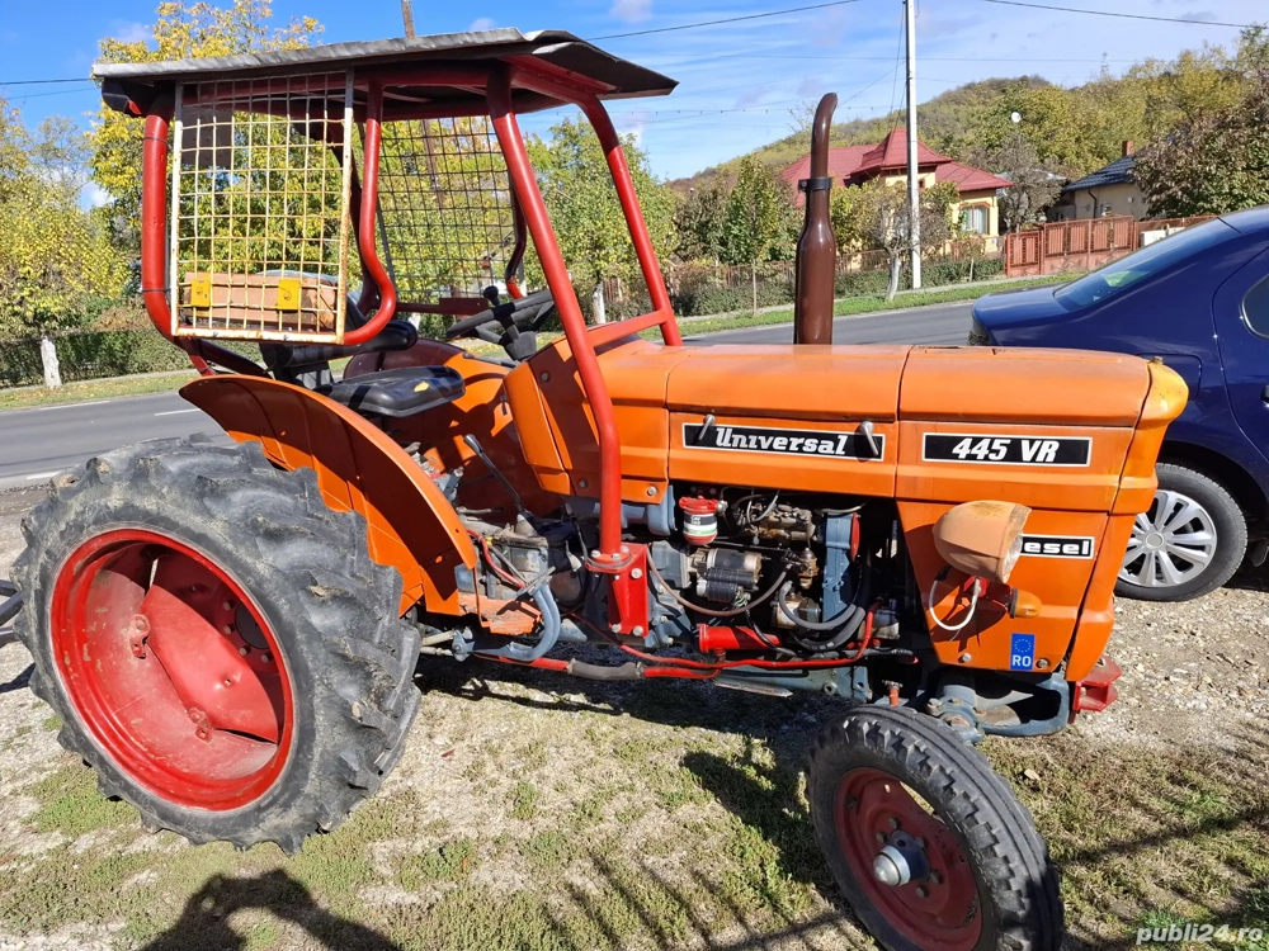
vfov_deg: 58.9
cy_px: 476
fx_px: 843
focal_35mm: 23
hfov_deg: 73.9
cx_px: 634
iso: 50
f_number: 1.8
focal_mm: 5.54
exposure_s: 1/974
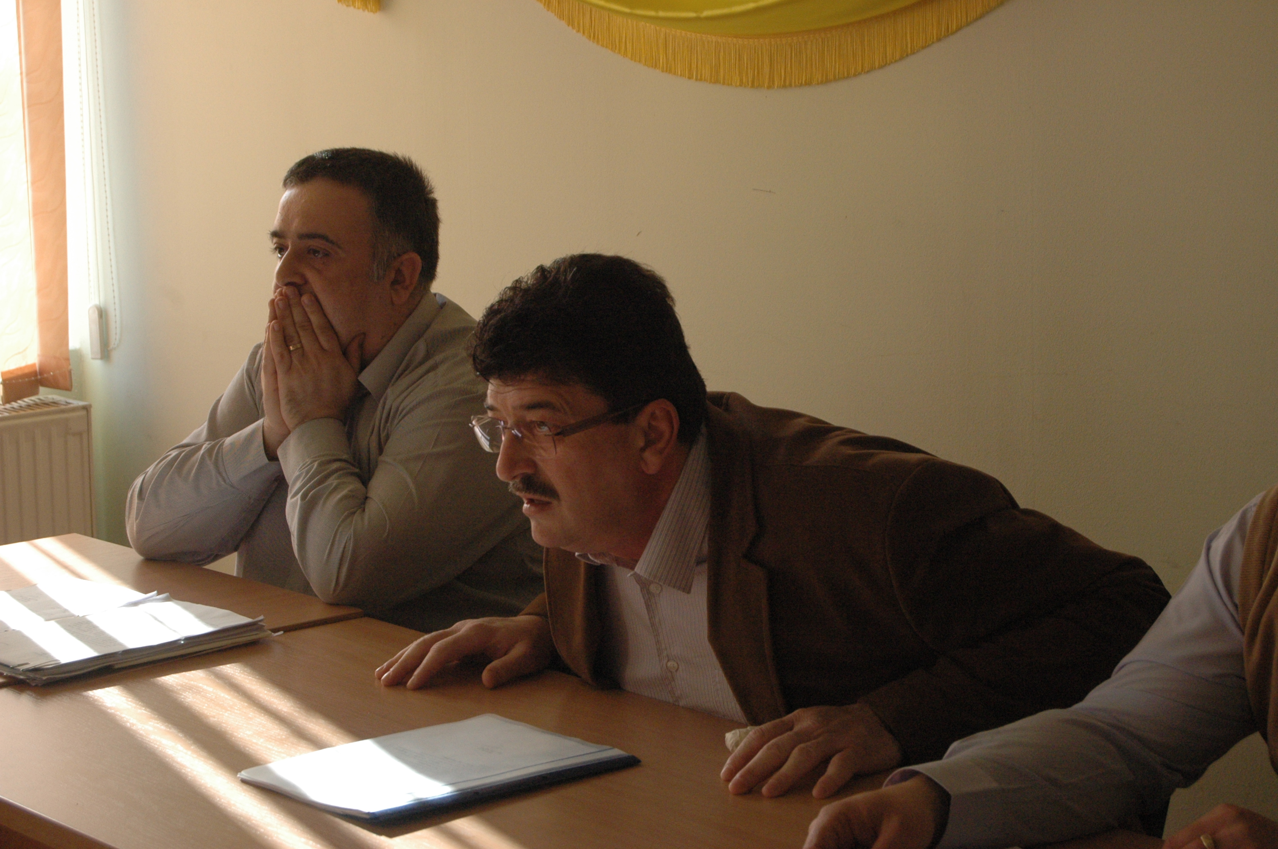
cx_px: 639
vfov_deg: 16.5
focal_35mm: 82
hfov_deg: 24.6
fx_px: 2926
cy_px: 424
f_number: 7.1
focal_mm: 55
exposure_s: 1/200
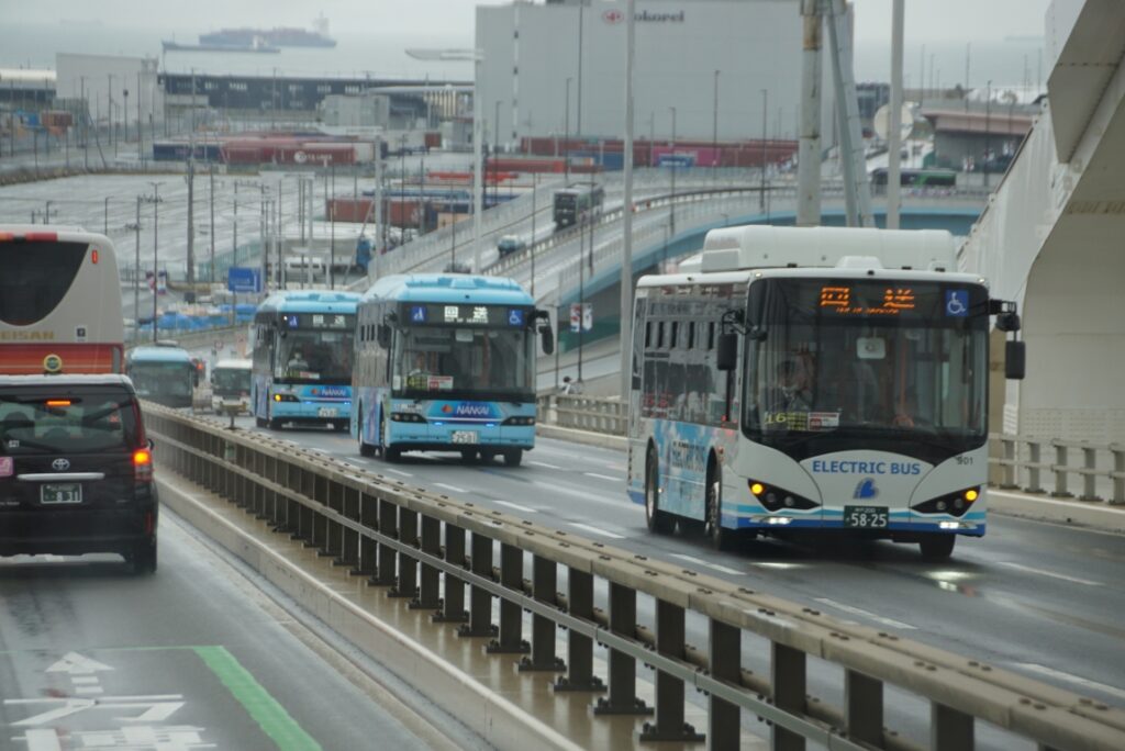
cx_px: 562
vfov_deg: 6.8
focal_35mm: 202
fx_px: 6331
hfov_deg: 10.2
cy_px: 376
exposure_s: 1/250
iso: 200
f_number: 5.6
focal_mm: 135
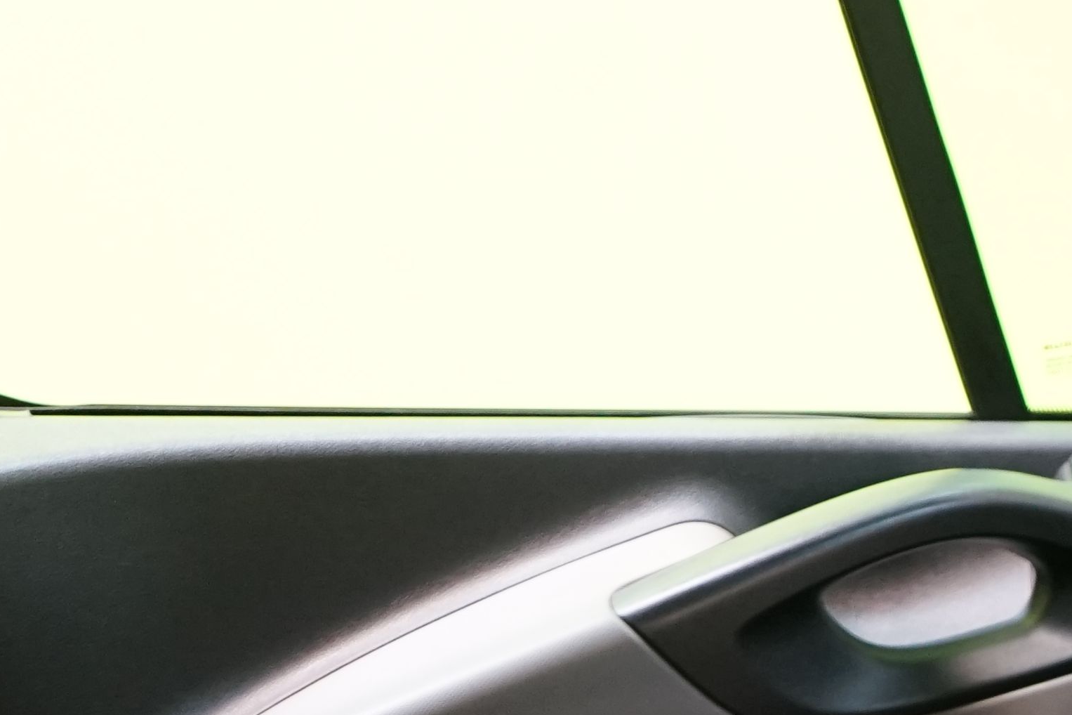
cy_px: 1213
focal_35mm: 110
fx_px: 3275
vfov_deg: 11.7
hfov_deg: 16.7
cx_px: 1664
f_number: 3.5
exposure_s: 1/30
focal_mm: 28
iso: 1600
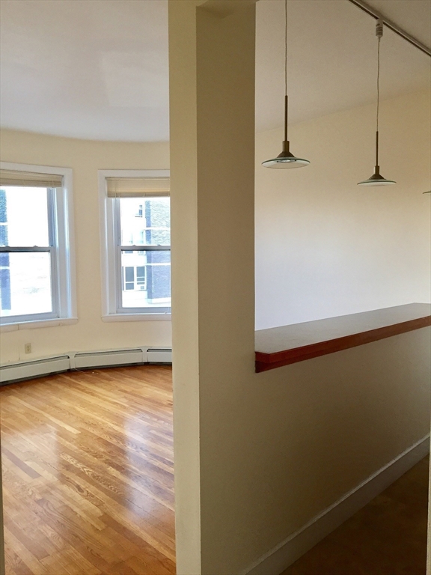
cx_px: 216
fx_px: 481
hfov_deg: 48.2
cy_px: 288
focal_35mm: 29
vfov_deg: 61.7
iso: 50
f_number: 2.2
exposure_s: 1/30
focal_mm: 4.15
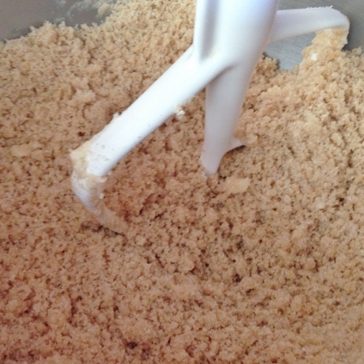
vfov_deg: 38.3
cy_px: 198
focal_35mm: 44
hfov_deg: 38.3
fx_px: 523
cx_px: 159
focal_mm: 4.12
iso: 200
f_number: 2.4
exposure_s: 1/20
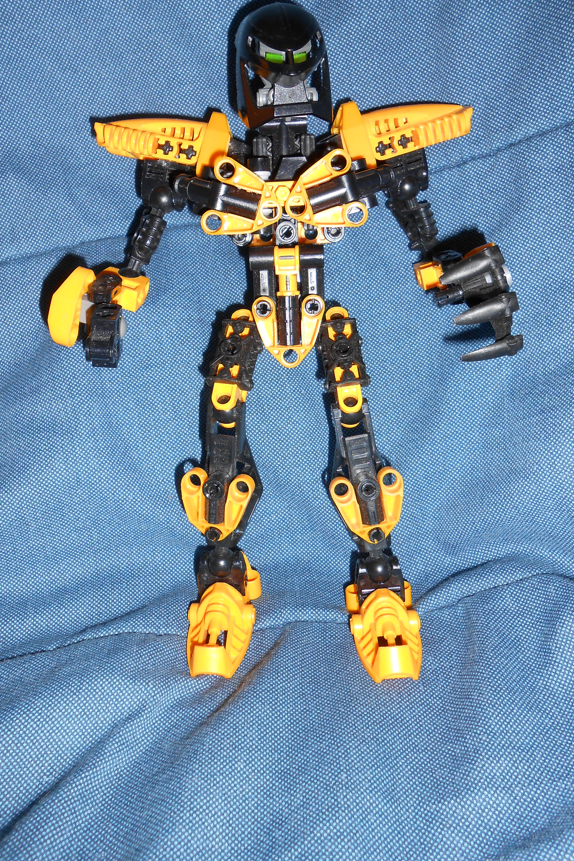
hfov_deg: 43.6
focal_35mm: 30
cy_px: 391
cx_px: 278
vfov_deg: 61.8
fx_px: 718
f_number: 3.5
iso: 80
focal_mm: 4.6
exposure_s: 1/25
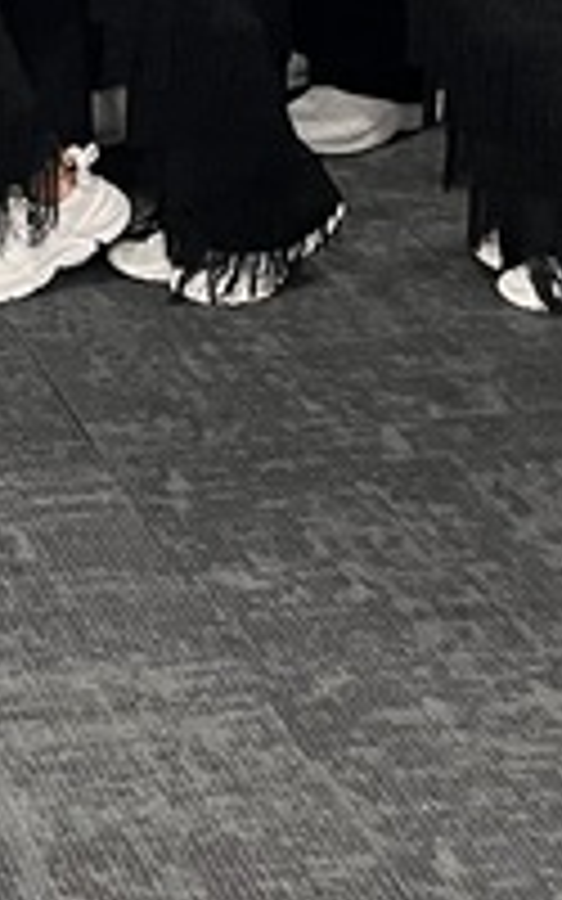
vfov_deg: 14.0
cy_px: -414
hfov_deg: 8.8
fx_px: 3455
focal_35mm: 141
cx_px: -558
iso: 320
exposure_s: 1/60
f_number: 1.6
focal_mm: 5.1
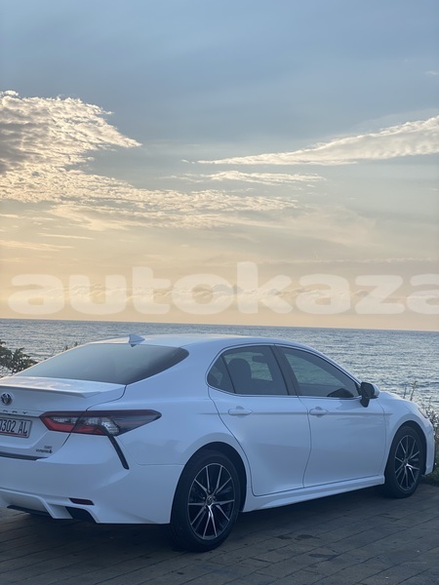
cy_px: 292
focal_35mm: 52
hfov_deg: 28.0
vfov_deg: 36.8
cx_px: 220
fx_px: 879
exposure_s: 1/294
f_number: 2
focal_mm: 6
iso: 20
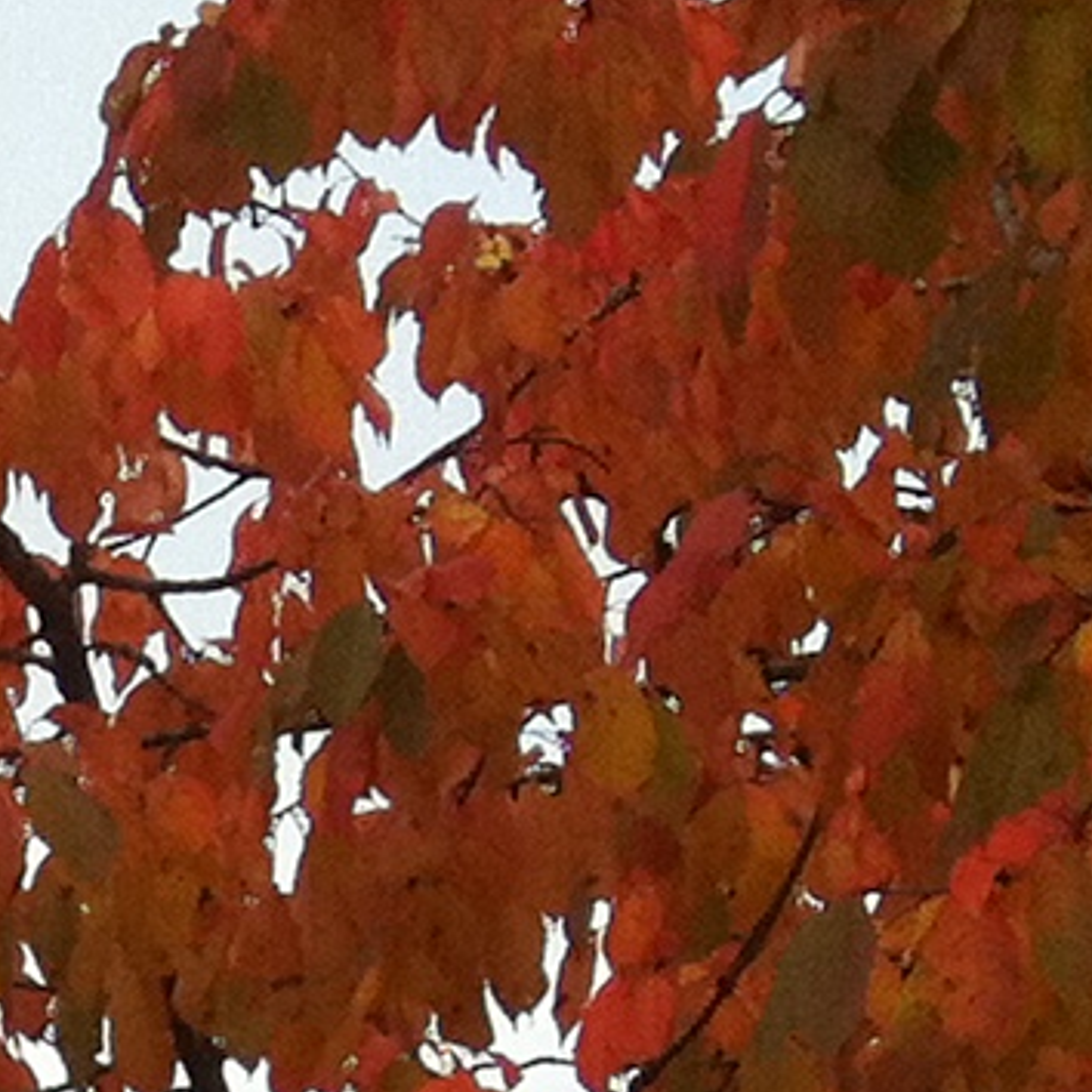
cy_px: 2227
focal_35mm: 226
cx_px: -1419
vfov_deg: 7.4
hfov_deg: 7.3
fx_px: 8066
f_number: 2.8
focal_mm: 3.85
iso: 80
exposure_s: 1/324
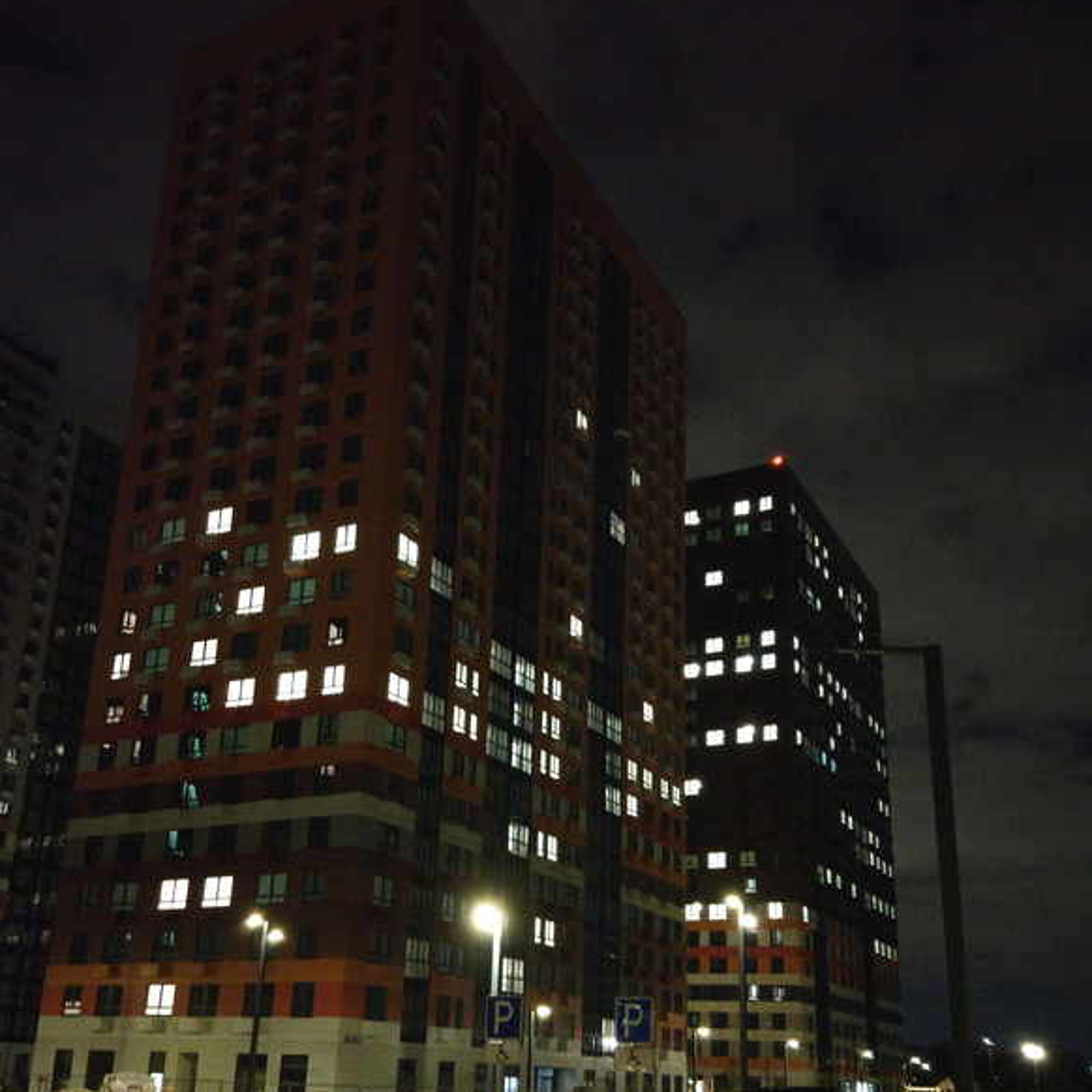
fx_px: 1213
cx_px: 531
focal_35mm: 34
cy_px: 651
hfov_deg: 48.4
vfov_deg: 48.2
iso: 3199
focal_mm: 4.26
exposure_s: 1/13
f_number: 2
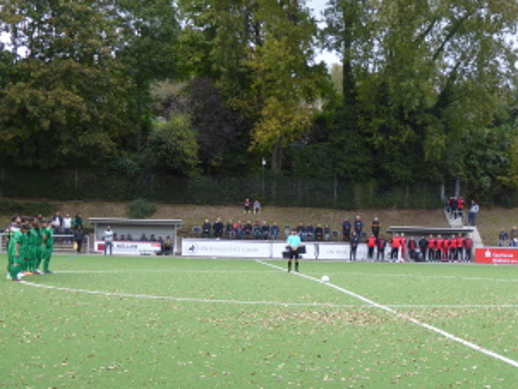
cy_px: 230
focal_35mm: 70
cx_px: 336
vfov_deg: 21.0
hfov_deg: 27.6
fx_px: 1048
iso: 100
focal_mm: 8.4
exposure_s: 1/60
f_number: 4
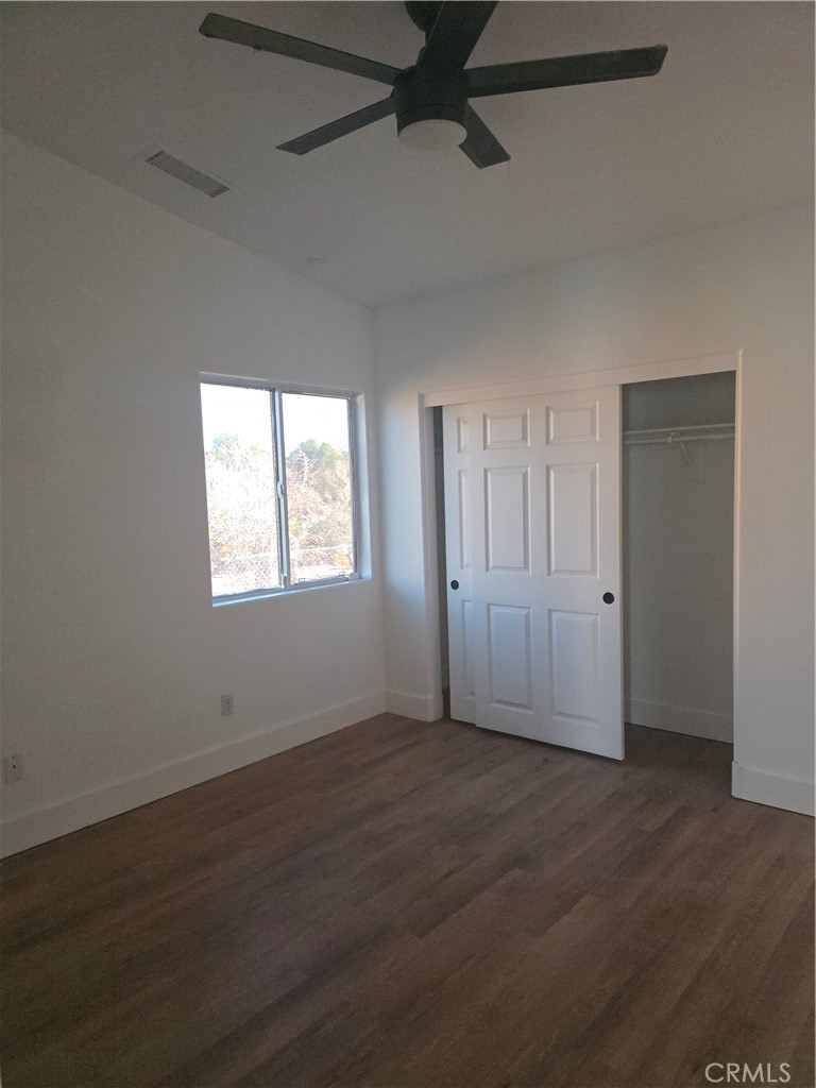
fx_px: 723
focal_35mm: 23
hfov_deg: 58.9
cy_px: 544
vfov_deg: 73.9
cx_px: 408
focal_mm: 6.3
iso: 1000
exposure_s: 1/120
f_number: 1.7
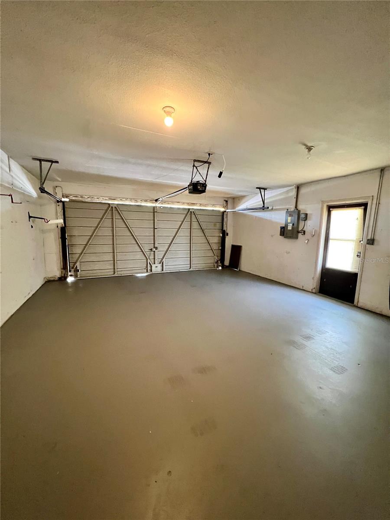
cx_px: 195
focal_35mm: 13
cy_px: 260
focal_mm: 1.57
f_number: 1.8
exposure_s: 1/40
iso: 800
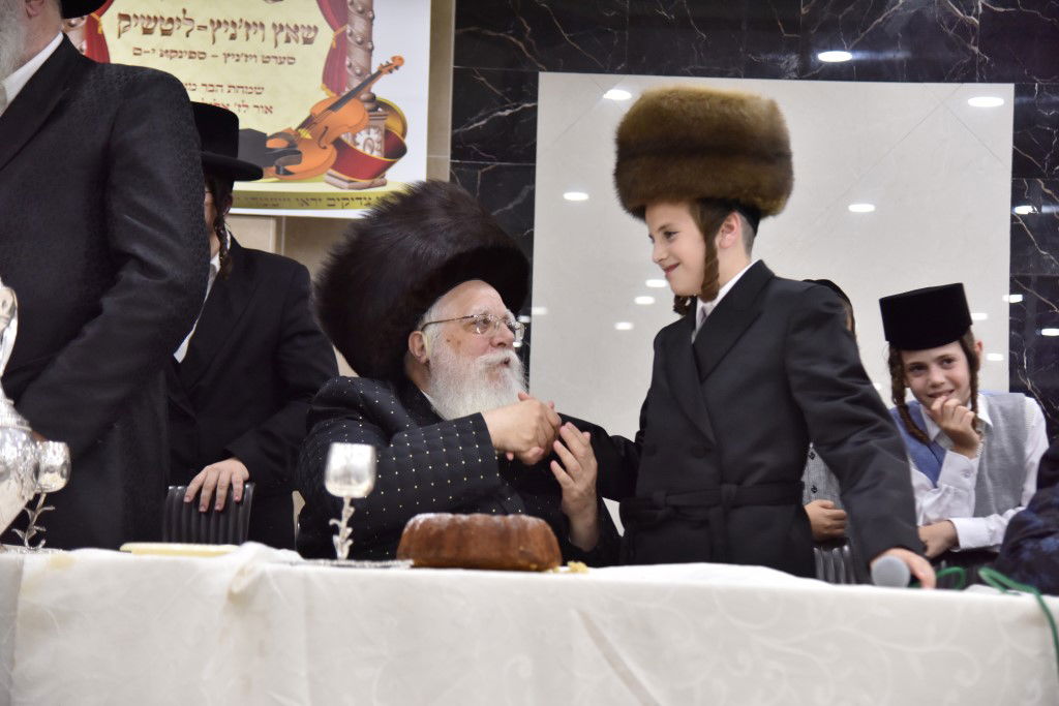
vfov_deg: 18.2
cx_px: 530
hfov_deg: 27.0
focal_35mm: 75
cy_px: 353
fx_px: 2206
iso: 1600
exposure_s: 1/200
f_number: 4
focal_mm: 75
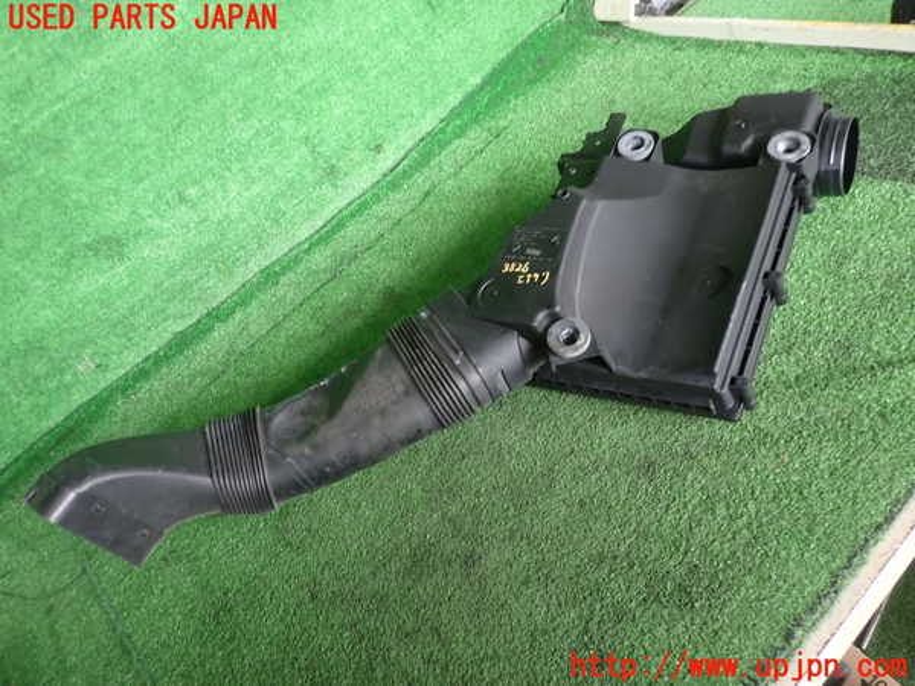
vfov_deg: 54.9
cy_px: 343
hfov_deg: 69.4
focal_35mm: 25
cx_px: 458
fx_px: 661
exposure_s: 1/40
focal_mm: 4.5
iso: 200
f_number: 2
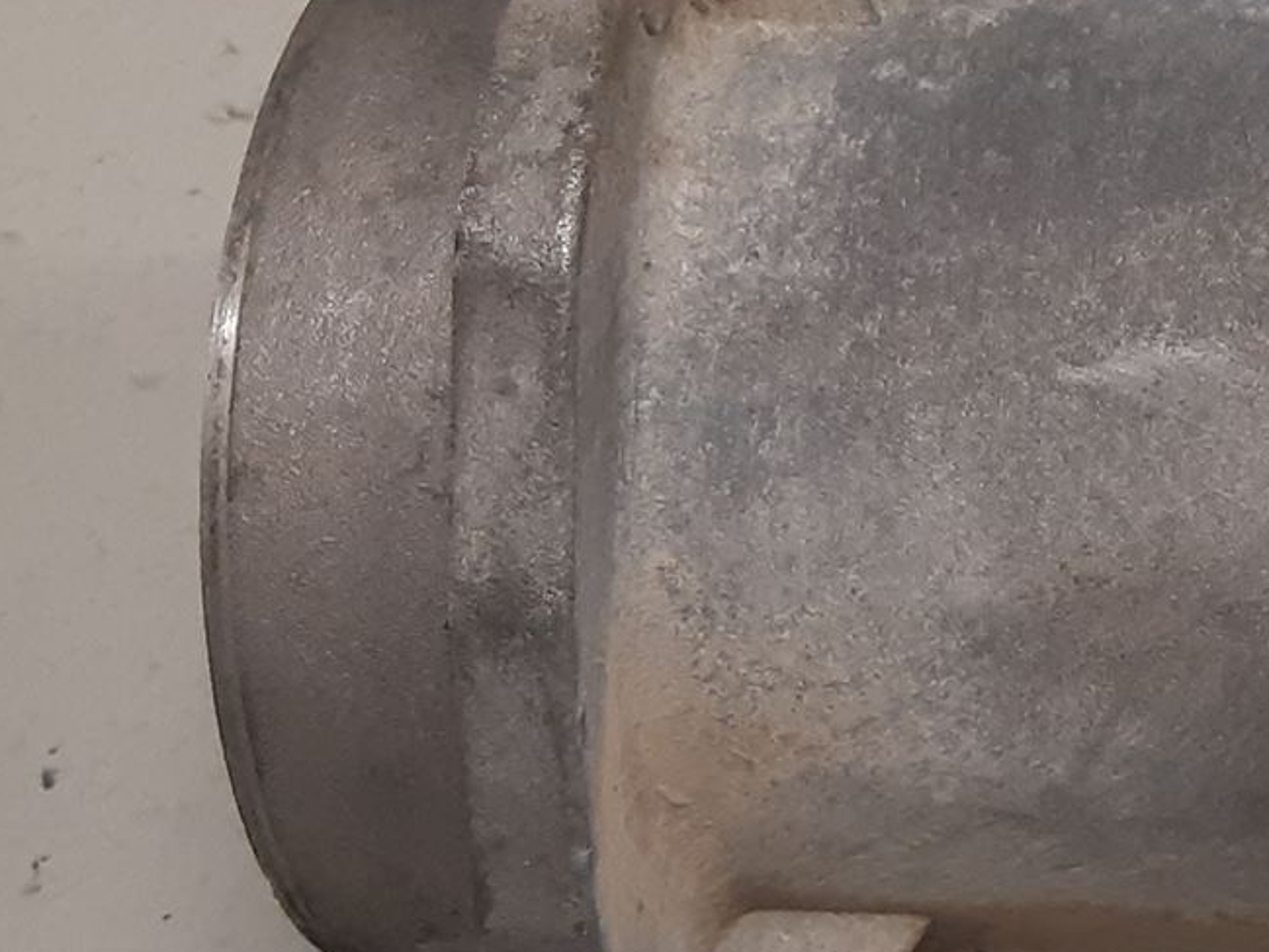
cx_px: 1932
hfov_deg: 20.3
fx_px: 3007
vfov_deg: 18.0
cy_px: 416
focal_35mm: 82
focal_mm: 3.93
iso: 125
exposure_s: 1/50
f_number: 1.7
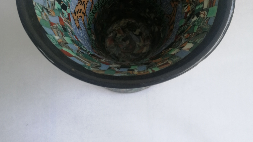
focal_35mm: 40
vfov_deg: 27.9
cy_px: -1
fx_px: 268
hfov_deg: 50.5
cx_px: 127
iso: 50
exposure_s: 1/111
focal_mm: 3.95
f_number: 1.8
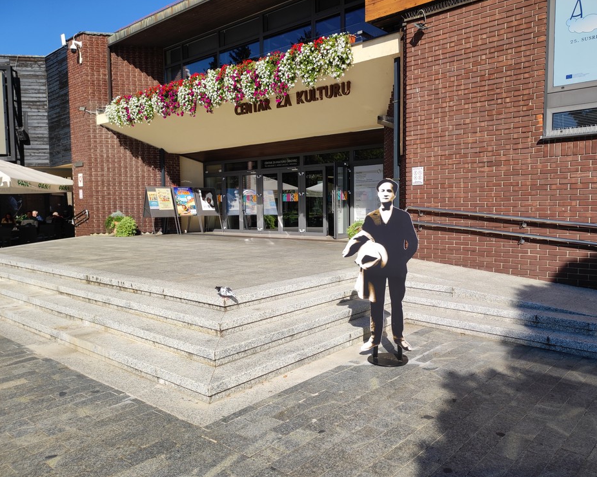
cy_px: 238
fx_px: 477
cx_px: 328
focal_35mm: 27
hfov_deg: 63.9
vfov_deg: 53.2
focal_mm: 4.7
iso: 50
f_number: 1.79
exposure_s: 1/649
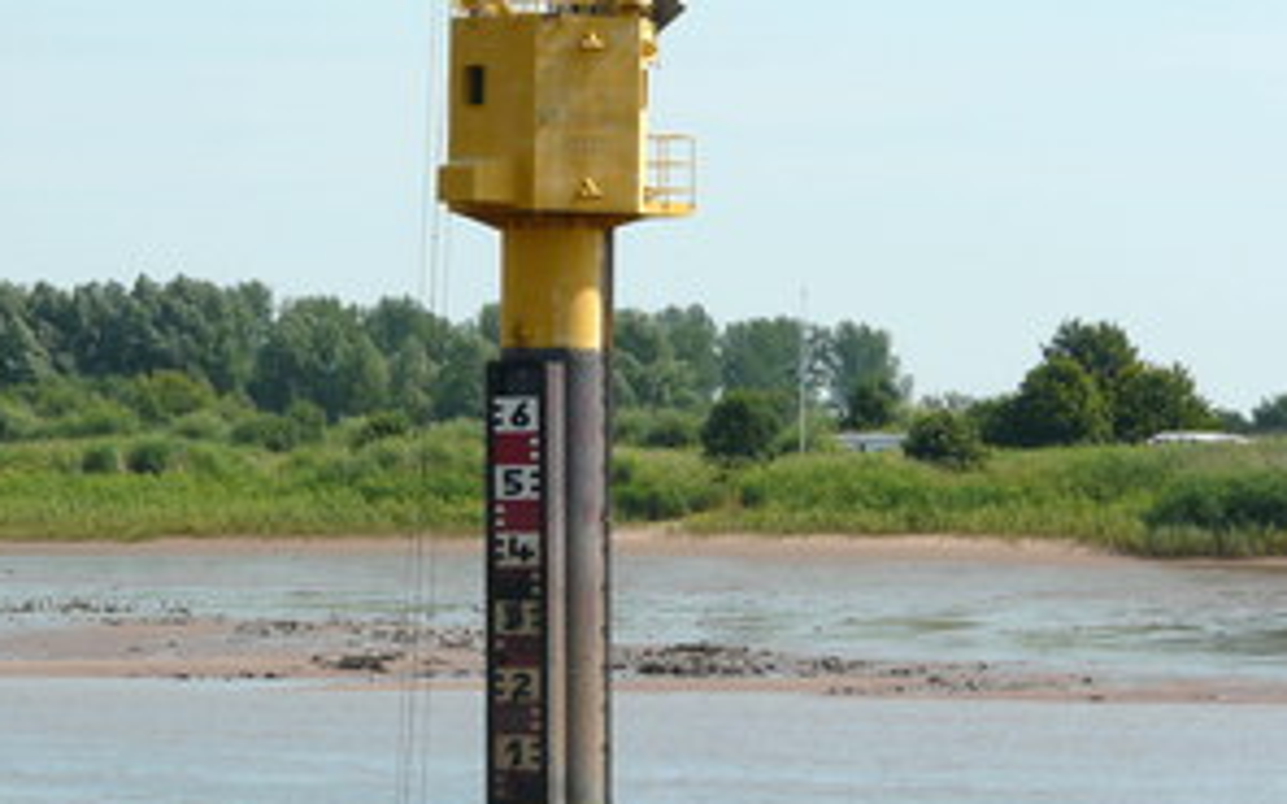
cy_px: 339
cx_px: 500
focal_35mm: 235
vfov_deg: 5.6
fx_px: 8243
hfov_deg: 8.9
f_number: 6.3
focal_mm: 27
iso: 100
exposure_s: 1/500
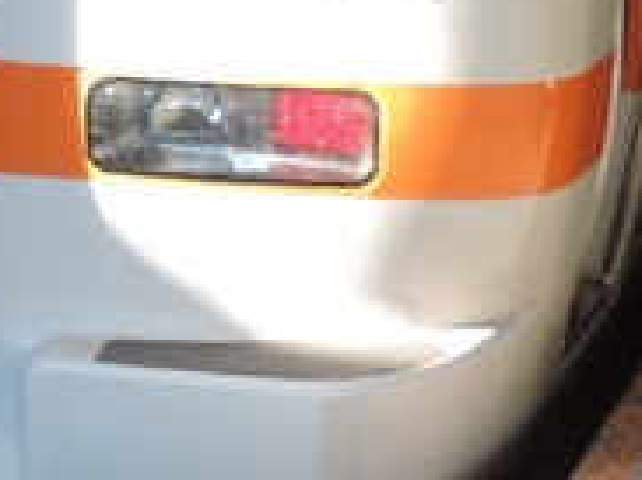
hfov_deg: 14.1
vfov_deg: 11.1
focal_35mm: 131
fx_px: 2428
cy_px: -123
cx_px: -333
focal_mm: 5.3
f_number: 3.1
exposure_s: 1/100
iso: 80
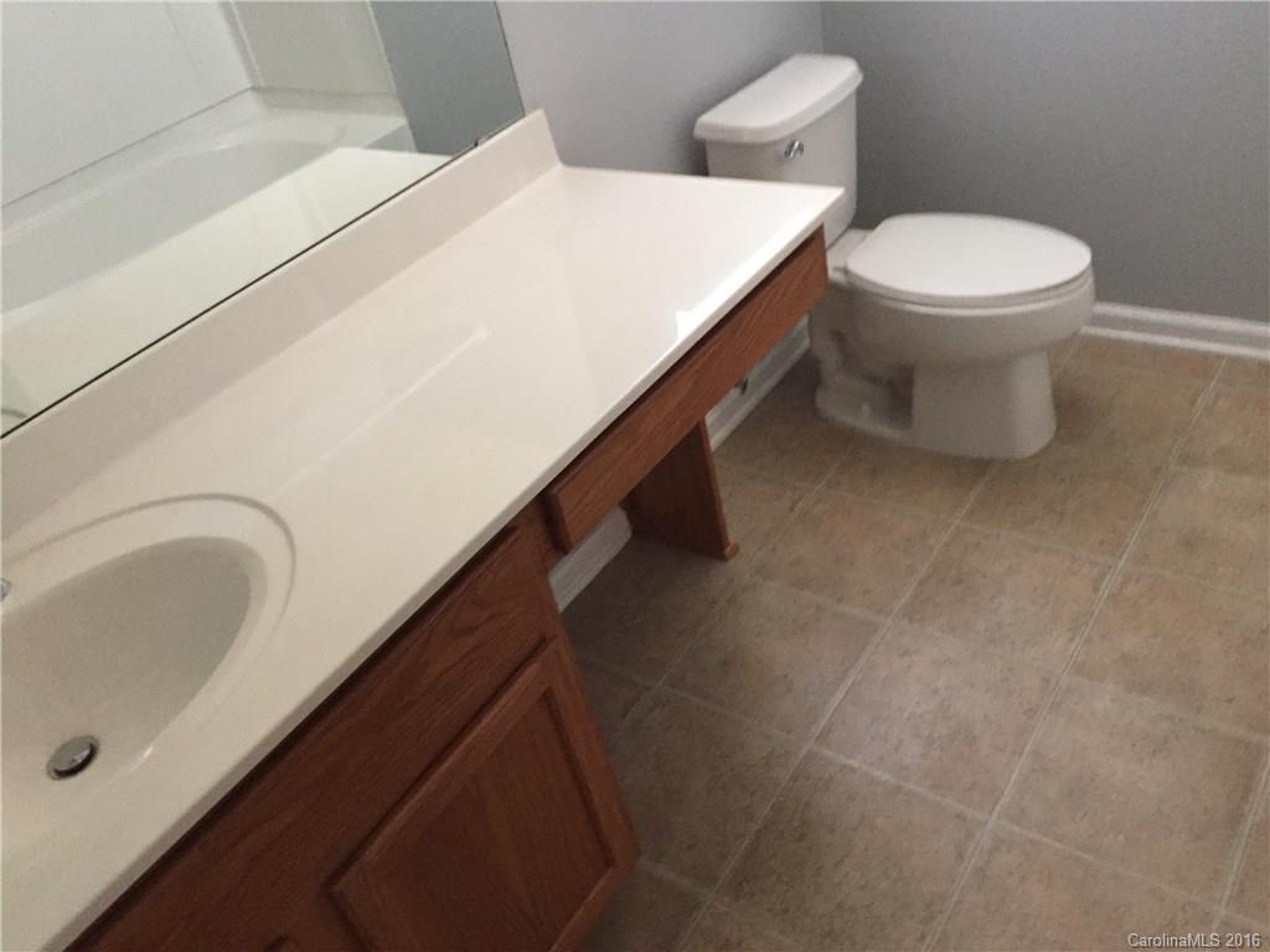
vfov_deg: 48.2
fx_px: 1064
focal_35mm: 29
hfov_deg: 61.7
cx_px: 635
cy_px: 476
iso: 250
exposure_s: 1/17
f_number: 2.2
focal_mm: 4.15
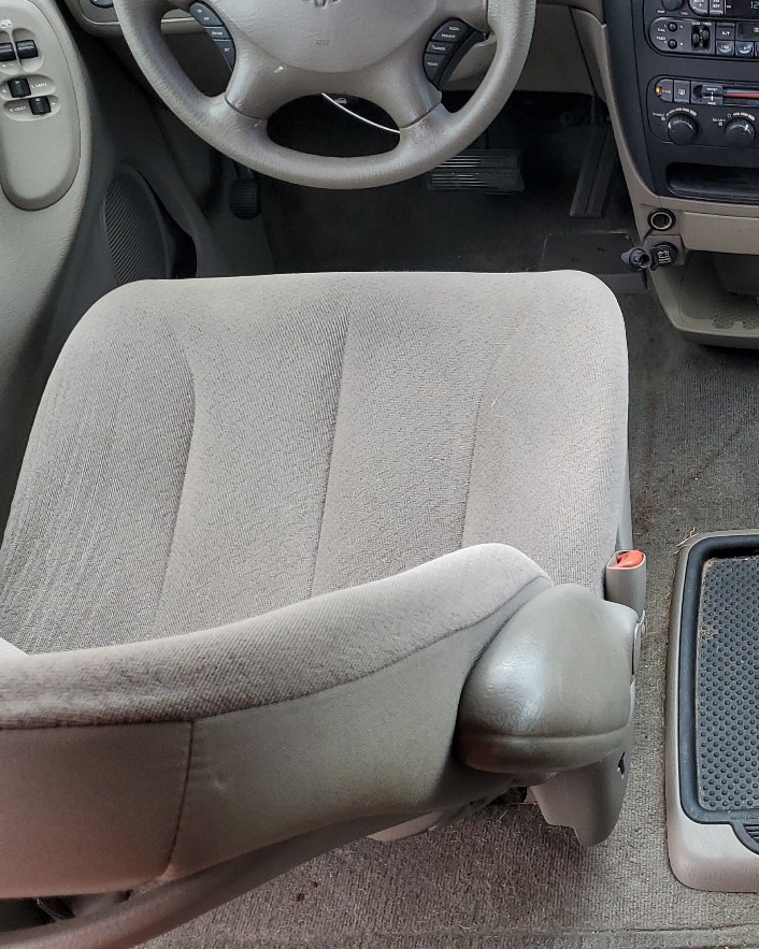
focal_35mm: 46
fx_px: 1292
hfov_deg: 30.7
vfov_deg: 40.2
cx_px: 736
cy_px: 384
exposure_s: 1/204
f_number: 1.5
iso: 50
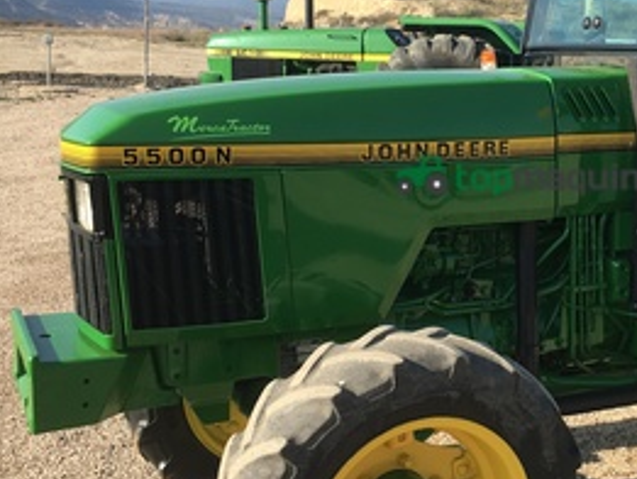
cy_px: 176
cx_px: 580
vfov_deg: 24.0
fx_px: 1123
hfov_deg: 30.2
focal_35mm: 61
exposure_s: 1/818
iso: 25
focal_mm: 4.15
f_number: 2.2
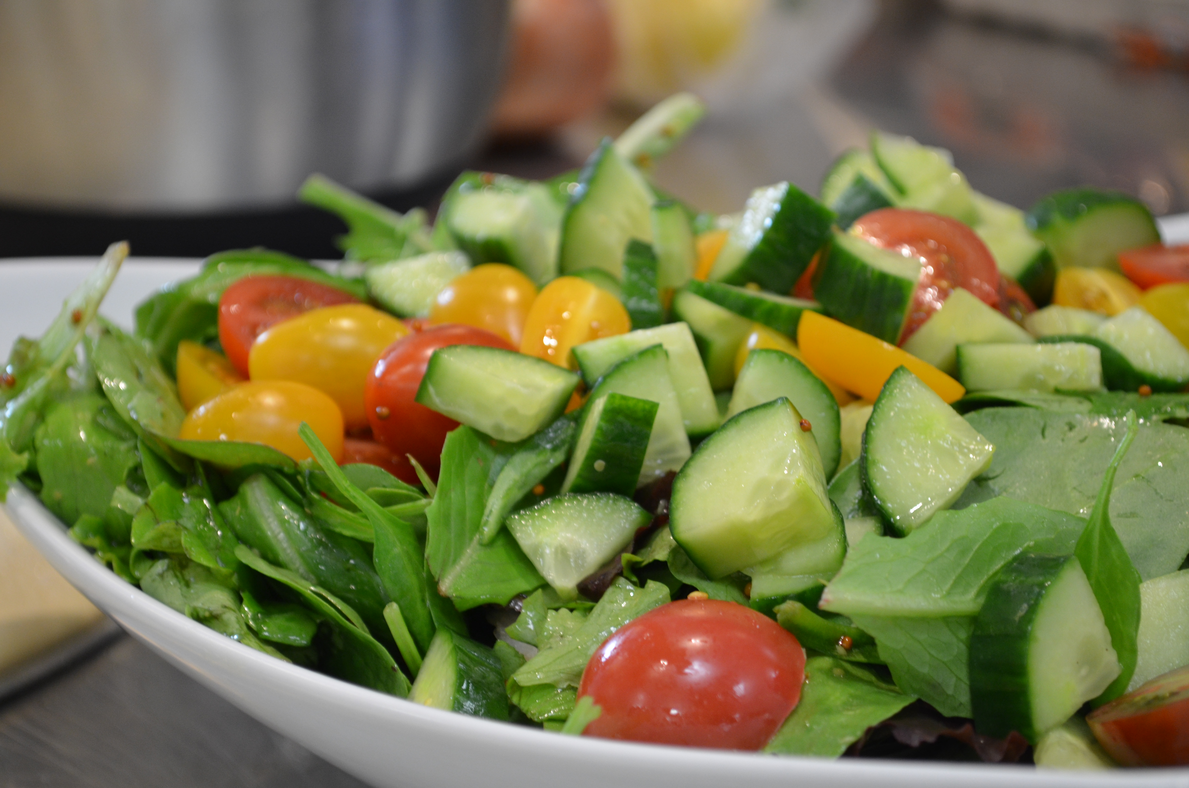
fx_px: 2719
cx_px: 594
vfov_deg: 16.5
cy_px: 394
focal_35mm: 82
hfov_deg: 24.7
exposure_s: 1/40
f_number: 5.6
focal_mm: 55
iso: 800
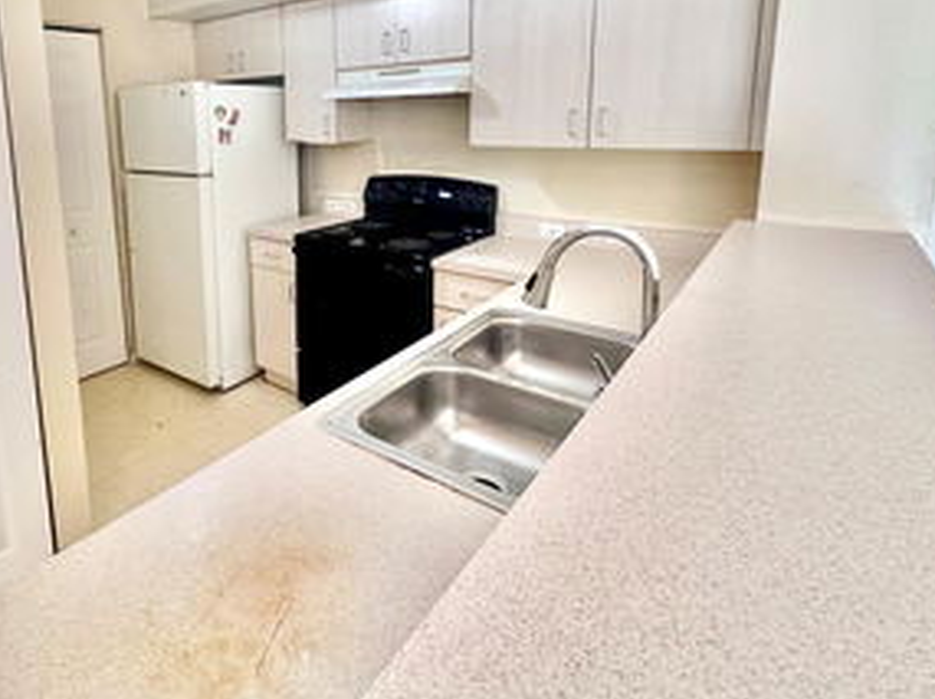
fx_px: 567
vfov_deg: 60.9
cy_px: 203
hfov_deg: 76.8
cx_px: 320
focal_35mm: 21
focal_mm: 2.22
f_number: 2.2
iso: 160
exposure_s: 1/60
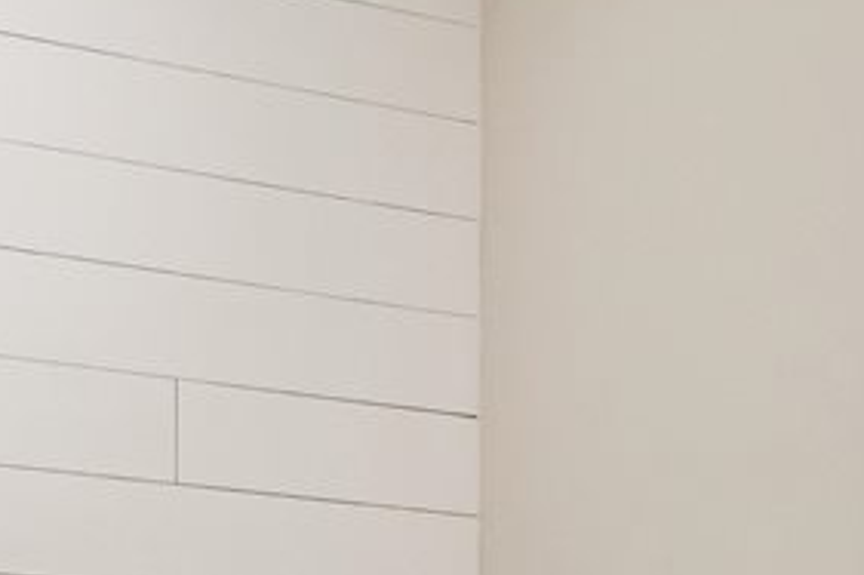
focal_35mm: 73
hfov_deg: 27.2
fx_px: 1751
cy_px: 1025
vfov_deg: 15.9
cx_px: 181
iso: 400
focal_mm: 16
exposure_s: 1/15
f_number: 8
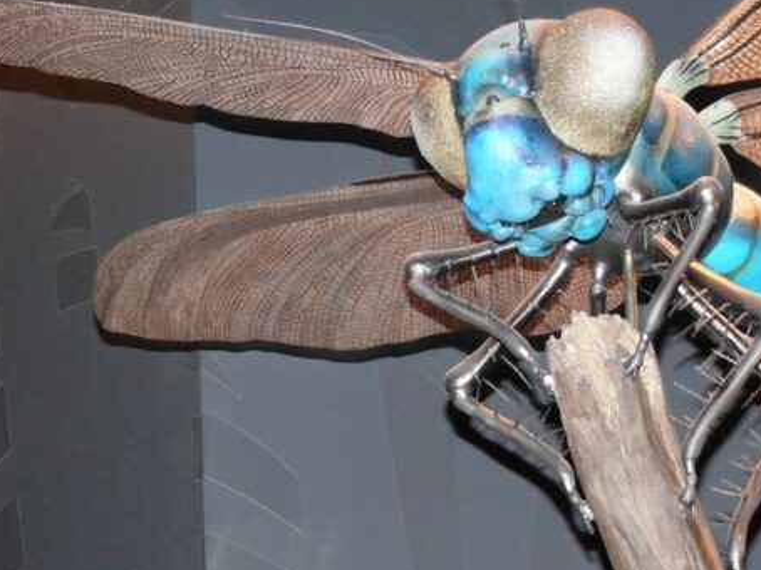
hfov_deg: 10.7
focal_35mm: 185
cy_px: 96
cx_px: 634
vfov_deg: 8.0
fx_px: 4065
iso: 320
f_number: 3.2
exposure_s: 1/30
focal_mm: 17.4
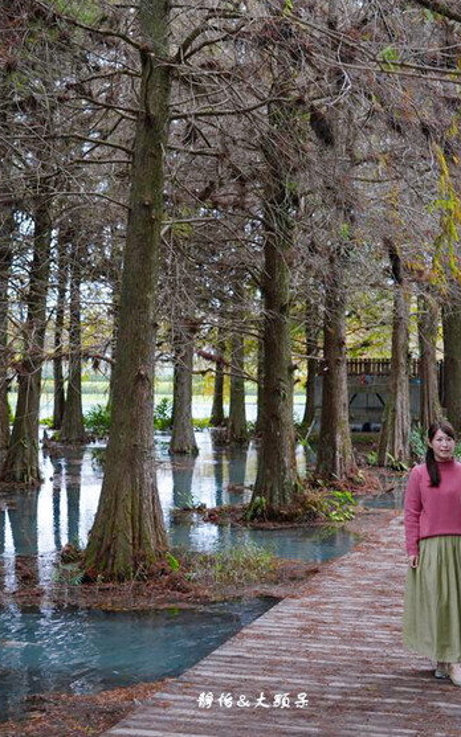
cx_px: 250
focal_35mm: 56
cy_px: 364
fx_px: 1126
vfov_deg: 36.3
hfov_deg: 23.1
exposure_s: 1/40
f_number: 4
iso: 500
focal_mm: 36
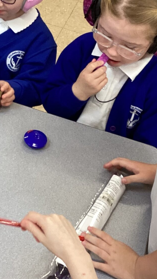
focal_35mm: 78
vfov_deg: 26.9
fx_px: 577
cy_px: 75
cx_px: 30
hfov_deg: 15.4
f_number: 2.4
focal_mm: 3.3
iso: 100
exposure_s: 1/50
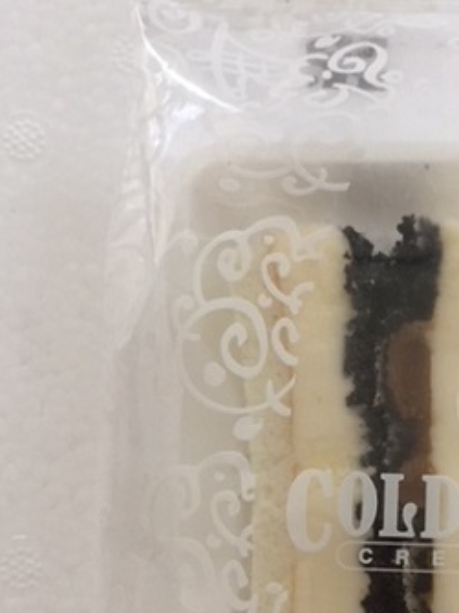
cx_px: 404
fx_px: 920
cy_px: 452
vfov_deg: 36.1
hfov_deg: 27.1
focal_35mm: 52
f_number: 2.2
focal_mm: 4.15
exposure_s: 1/30
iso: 50
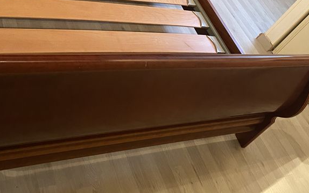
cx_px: 139
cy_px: -20
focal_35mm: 48
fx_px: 404
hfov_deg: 41.8
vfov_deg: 25.0
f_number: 1.8
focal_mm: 4.25
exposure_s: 1/25
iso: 500
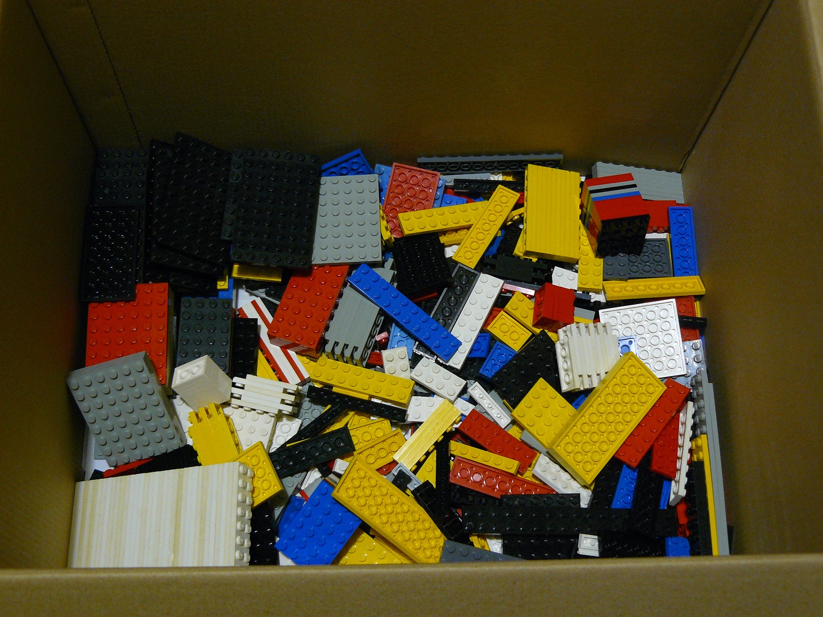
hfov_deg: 39.7
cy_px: 308
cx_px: 412
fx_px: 1141
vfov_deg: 30.3
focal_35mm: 48
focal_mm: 8
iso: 200
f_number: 2.8
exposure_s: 1/4
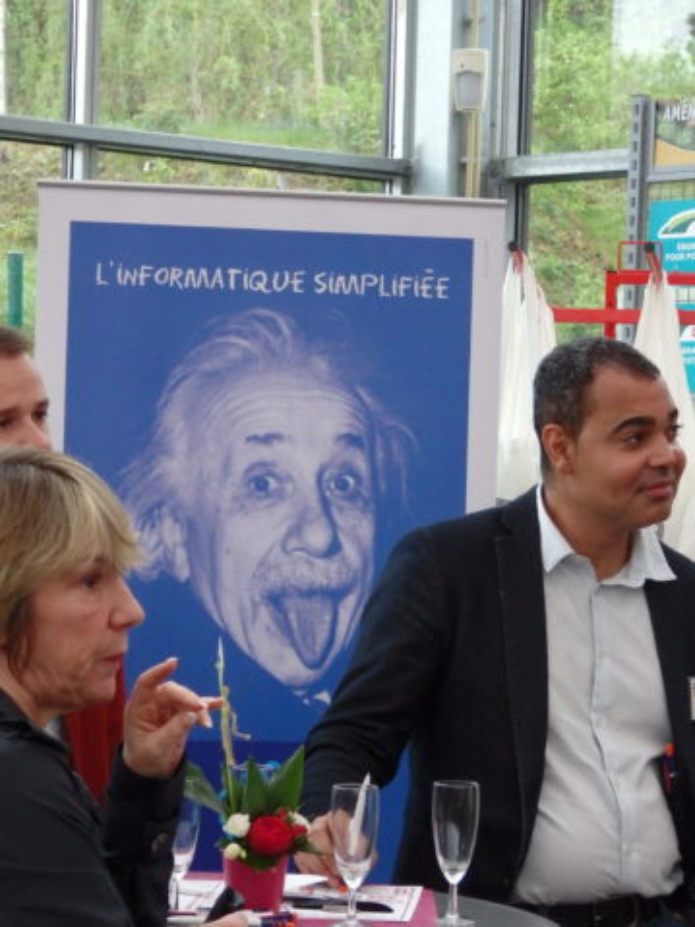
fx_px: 2839
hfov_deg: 14.0
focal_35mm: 106
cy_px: 464
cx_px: 348
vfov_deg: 18.6
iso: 1250
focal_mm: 19
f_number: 5
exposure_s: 1/60
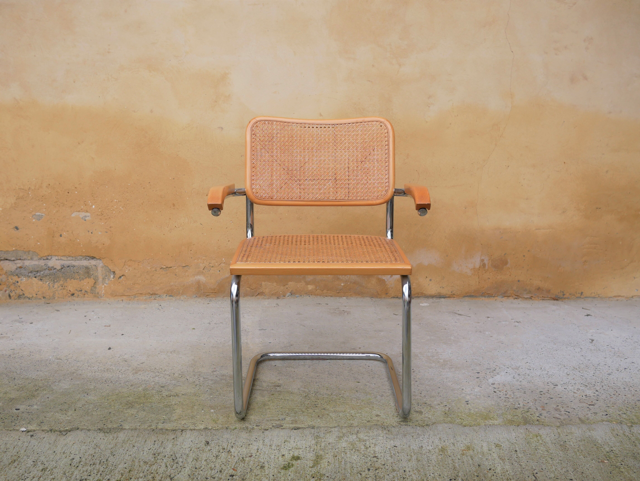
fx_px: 740
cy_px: 240
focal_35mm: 40
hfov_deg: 46.8
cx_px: 320
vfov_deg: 36.0
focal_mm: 20
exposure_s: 1/320
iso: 200
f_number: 3.5
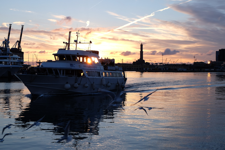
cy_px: 75
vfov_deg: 25.5
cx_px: 112
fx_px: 331
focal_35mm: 53
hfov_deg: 37.5
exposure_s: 1/125
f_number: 8
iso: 200
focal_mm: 35.5
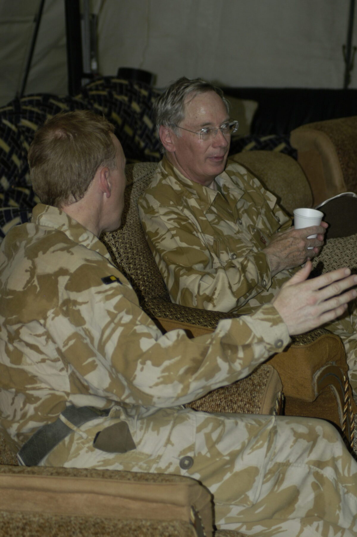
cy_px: 268
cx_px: 178
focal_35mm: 105
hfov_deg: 13.0
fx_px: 1564
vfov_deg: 19.5
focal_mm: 70
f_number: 4
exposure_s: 1/60
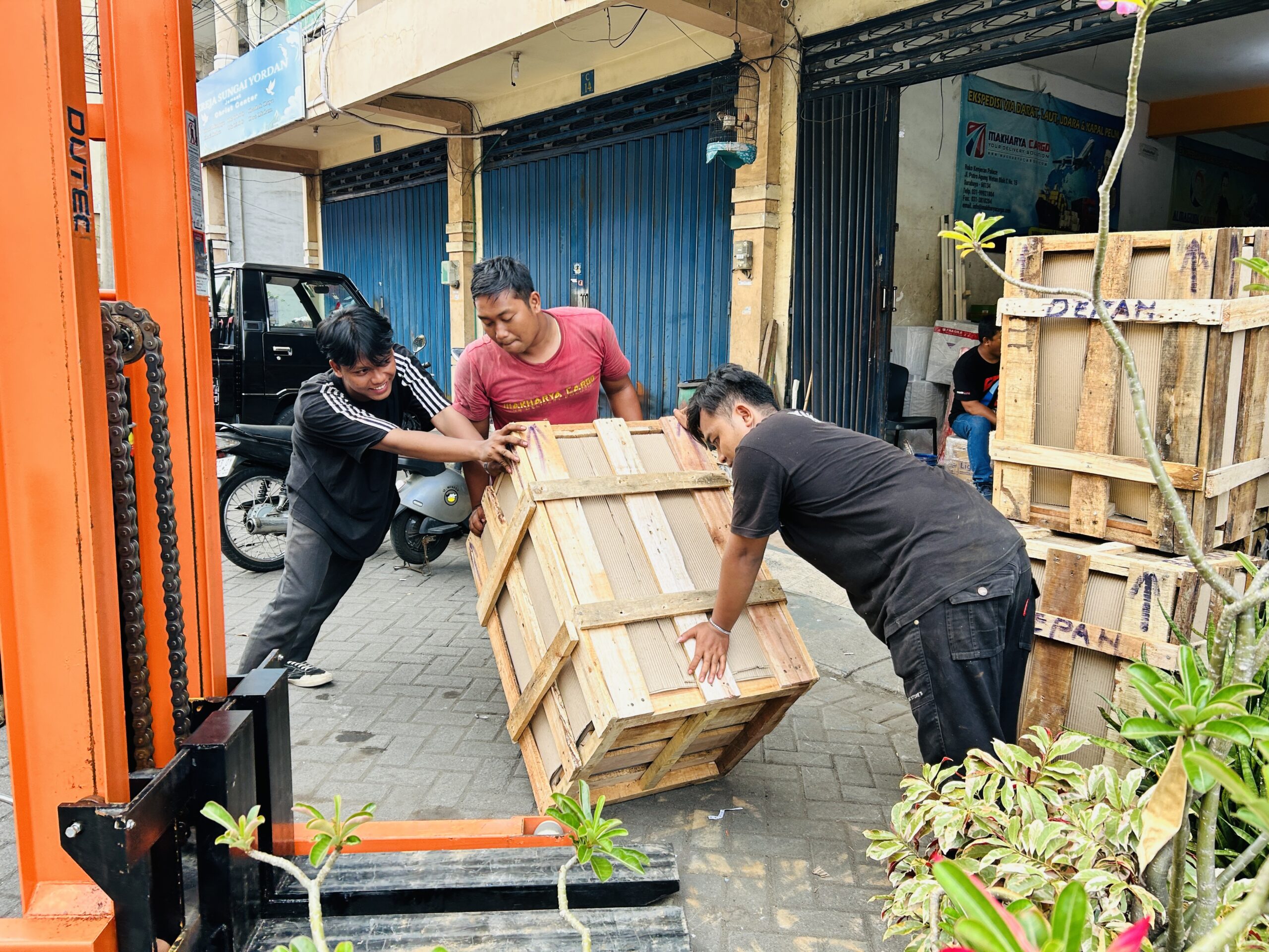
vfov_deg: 53.1
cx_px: 634
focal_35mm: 26
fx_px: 953
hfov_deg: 67.3
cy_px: 476
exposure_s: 1/121
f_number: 1.5
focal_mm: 5.7
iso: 50
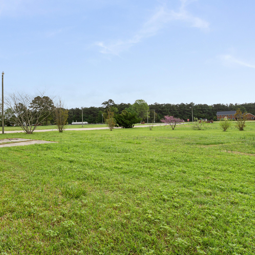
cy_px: 127
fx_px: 175
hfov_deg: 67.6
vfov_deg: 72.1
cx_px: 64
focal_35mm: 21
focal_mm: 16
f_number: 10
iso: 100
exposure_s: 1/30
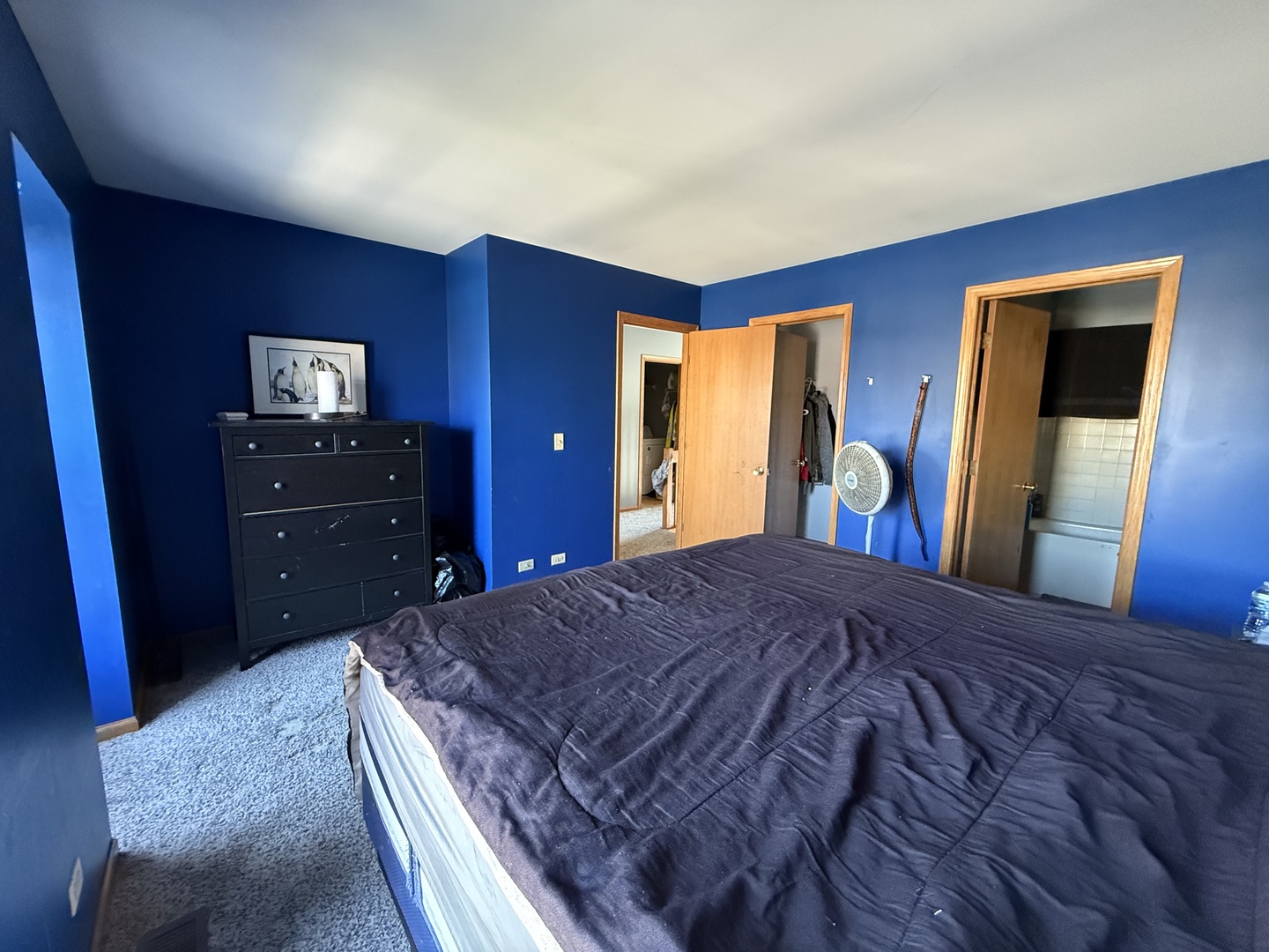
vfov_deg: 85.7
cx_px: 634
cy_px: 476
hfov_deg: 102.1
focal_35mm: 14
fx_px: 513
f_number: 2.2
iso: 1000
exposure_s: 1/60
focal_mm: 2.22
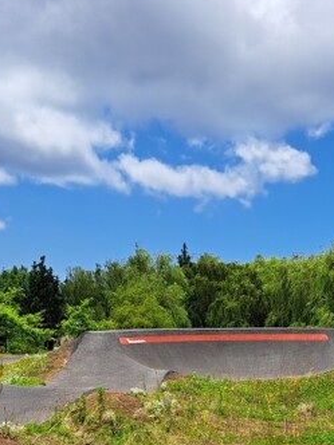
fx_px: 669
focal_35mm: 52
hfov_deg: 28.0
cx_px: 200
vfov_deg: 34.3
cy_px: 420
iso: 50
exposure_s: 1/2506
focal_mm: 5.23
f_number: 1.8
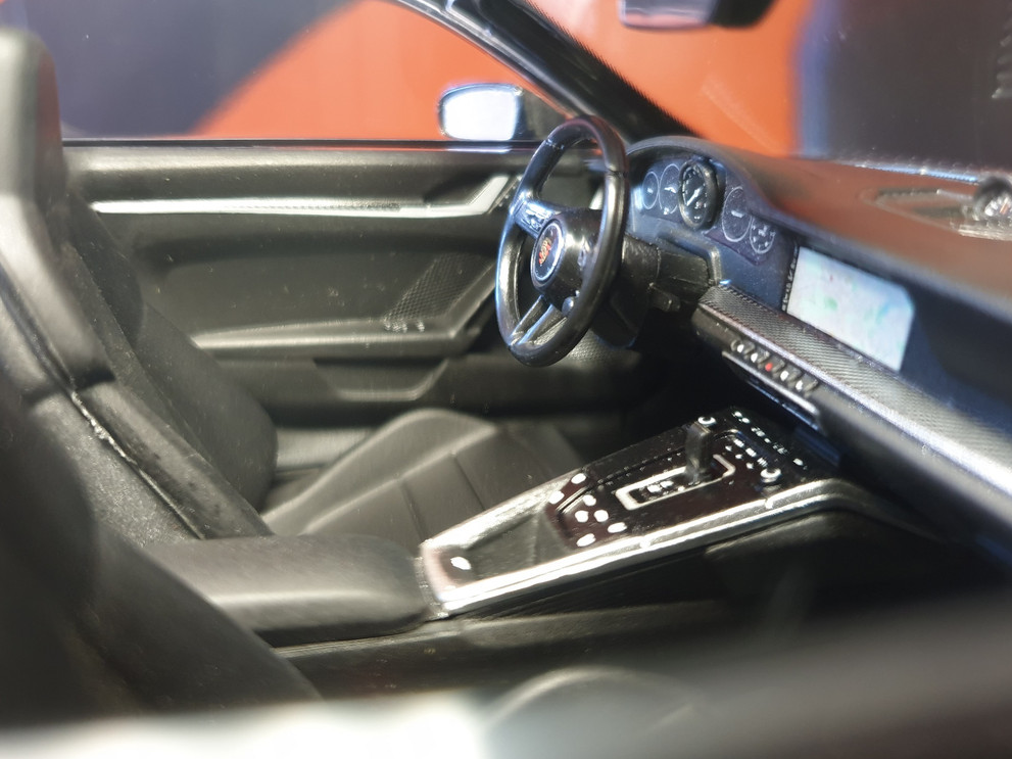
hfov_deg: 63.4
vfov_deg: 49.7
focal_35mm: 28
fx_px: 818
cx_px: 504
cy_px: 368
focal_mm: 4.3
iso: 250
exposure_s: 1/12
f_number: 1.5
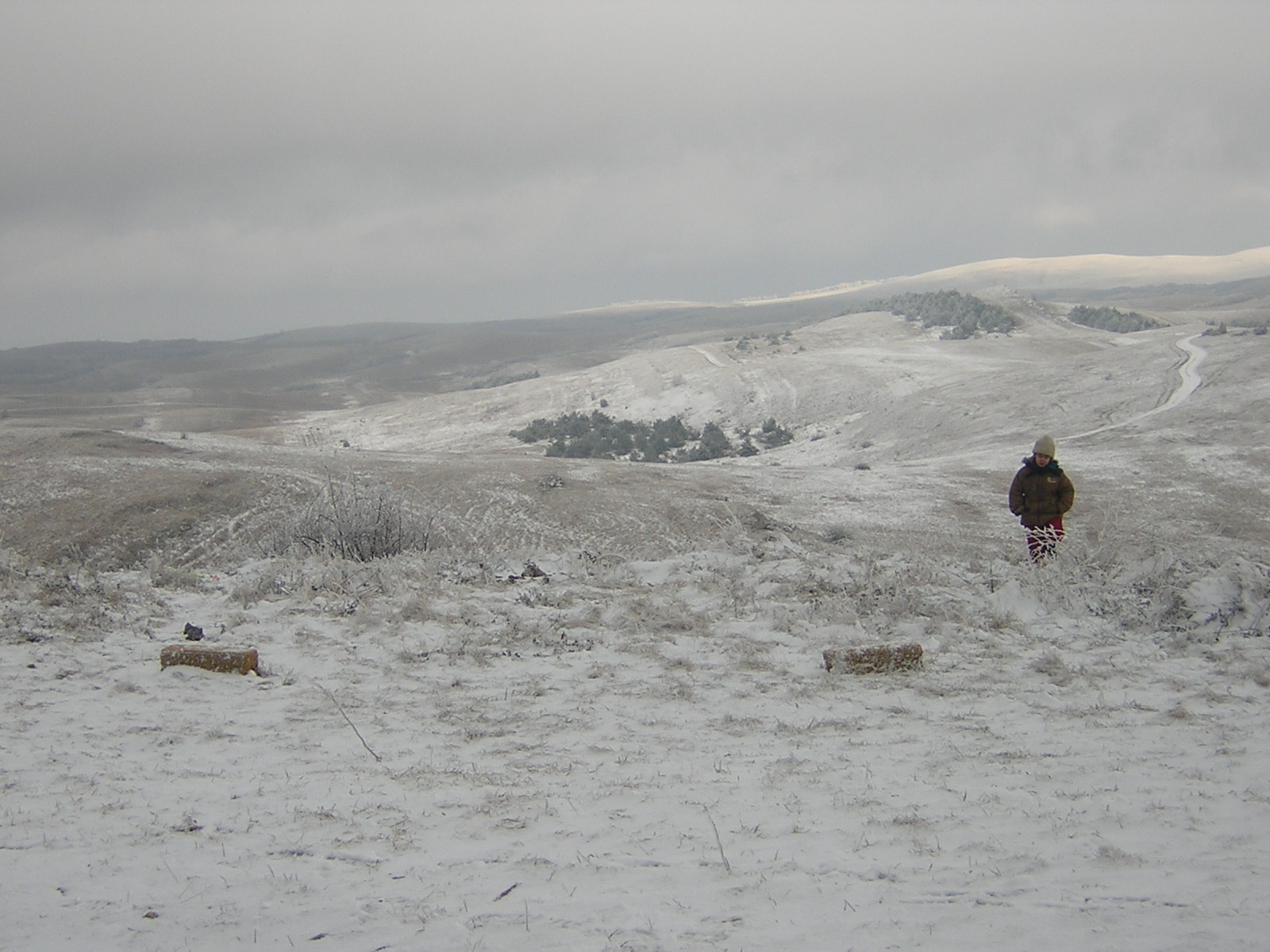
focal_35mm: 81
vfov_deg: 18.2
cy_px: 476
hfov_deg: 24.1
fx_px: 2972
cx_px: 635
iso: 100
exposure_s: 1/362
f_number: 4
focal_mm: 10.6
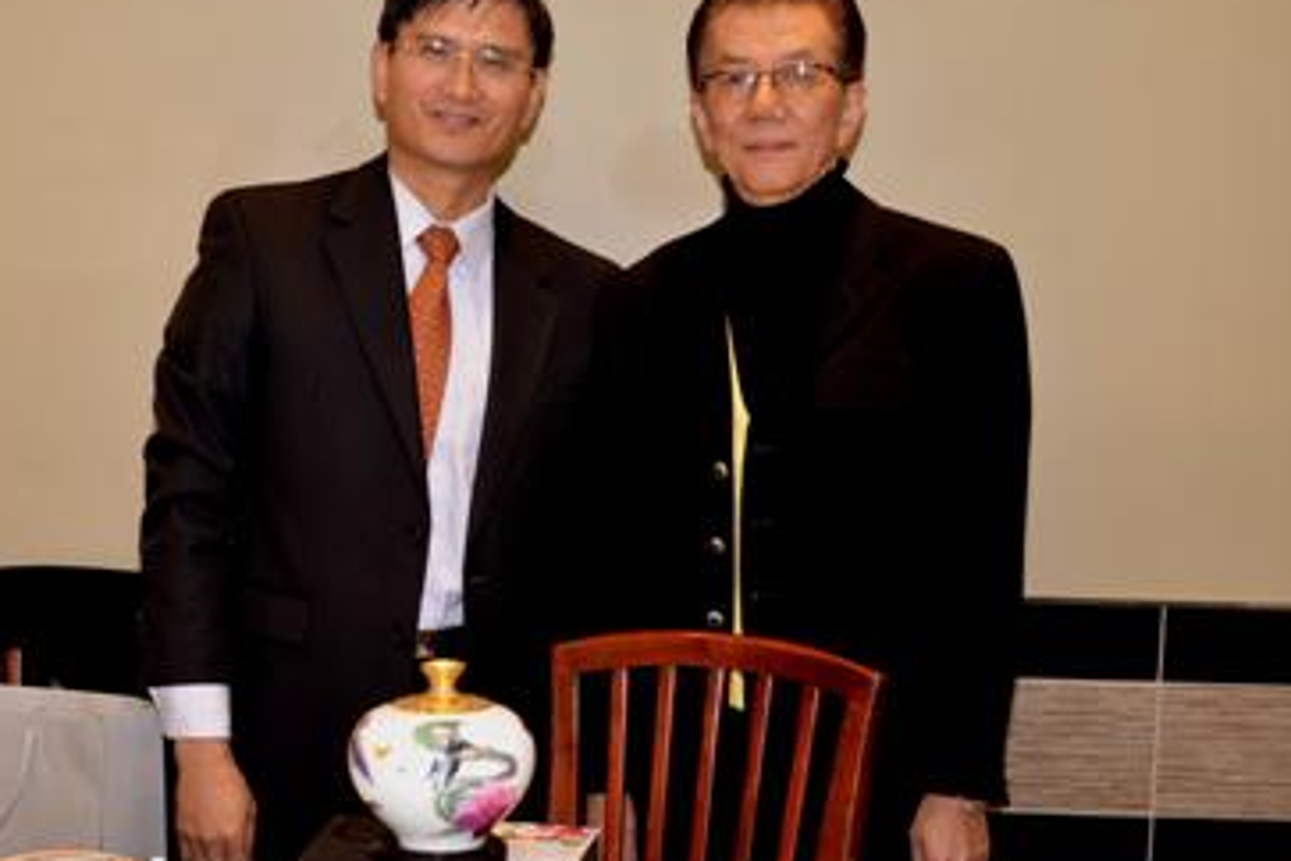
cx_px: 469
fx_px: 2322
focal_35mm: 65
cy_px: 528
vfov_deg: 21.0
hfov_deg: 30.9
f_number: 5
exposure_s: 1/30
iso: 200
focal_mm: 29
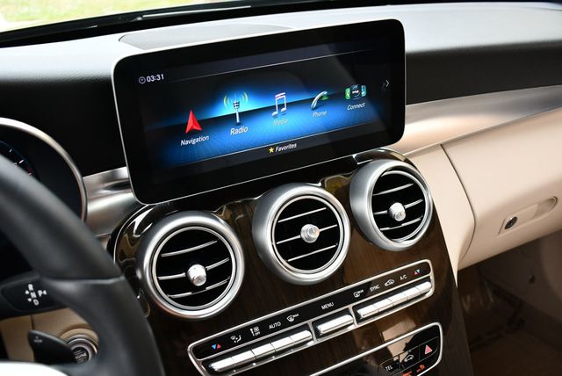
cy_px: 188
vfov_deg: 36.9
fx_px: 562
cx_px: 281
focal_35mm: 36
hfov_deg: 53.1
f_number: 3.5
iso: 560
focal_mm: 18
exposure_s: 1/250
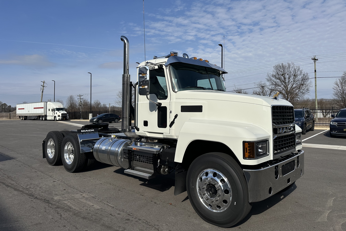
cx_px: 173
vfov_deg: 51.2
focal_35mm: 25
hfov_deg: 71.5
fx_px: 240
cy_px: 104
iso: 80
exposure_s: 1/8197
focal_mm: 6.86
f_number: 1.78
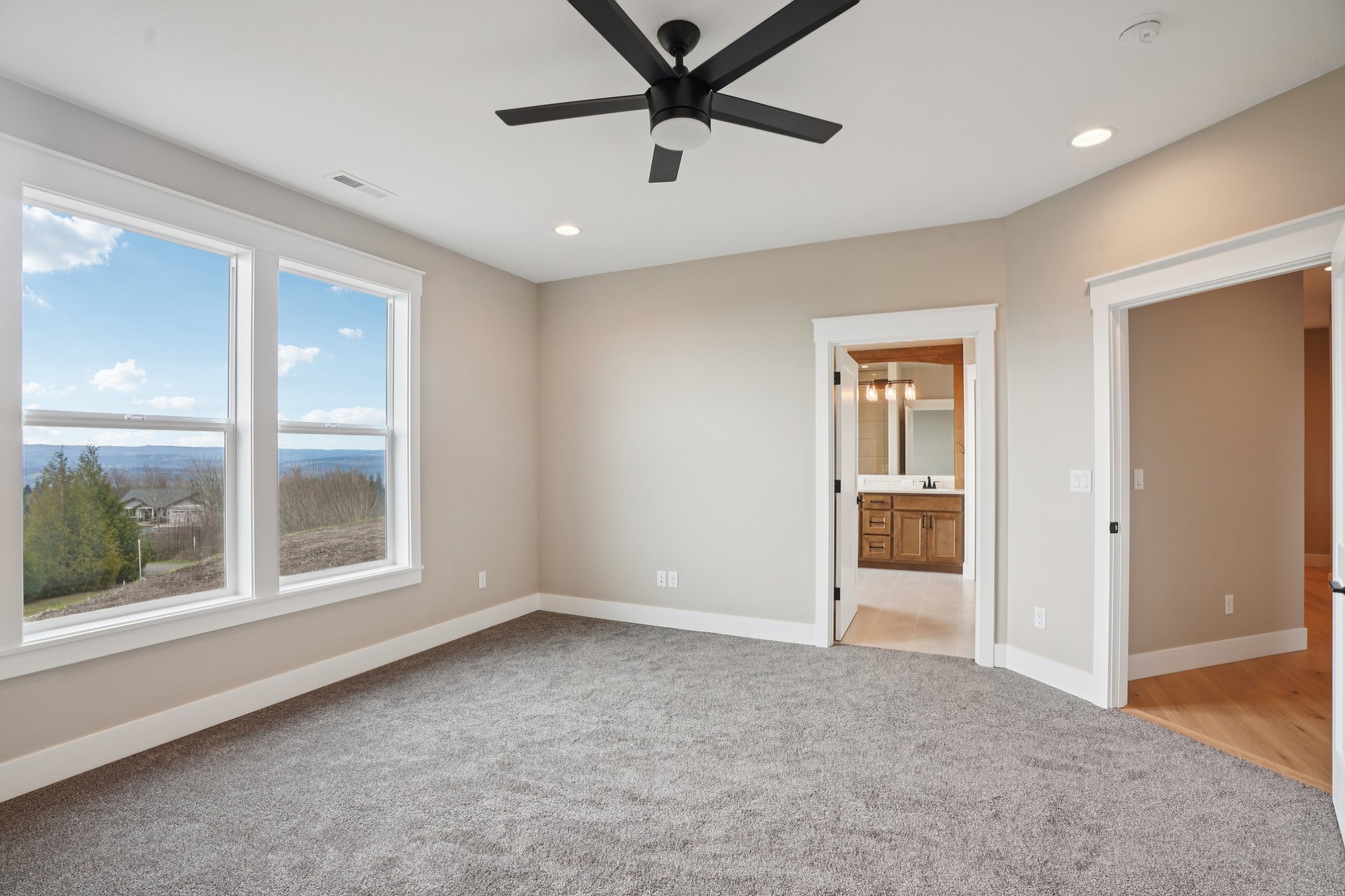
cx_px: 672
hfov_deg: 96.7
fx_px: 598
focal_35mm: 16
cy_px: 448
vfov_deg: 73.7
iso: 400
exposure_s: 1/50
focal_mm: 16
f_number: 8
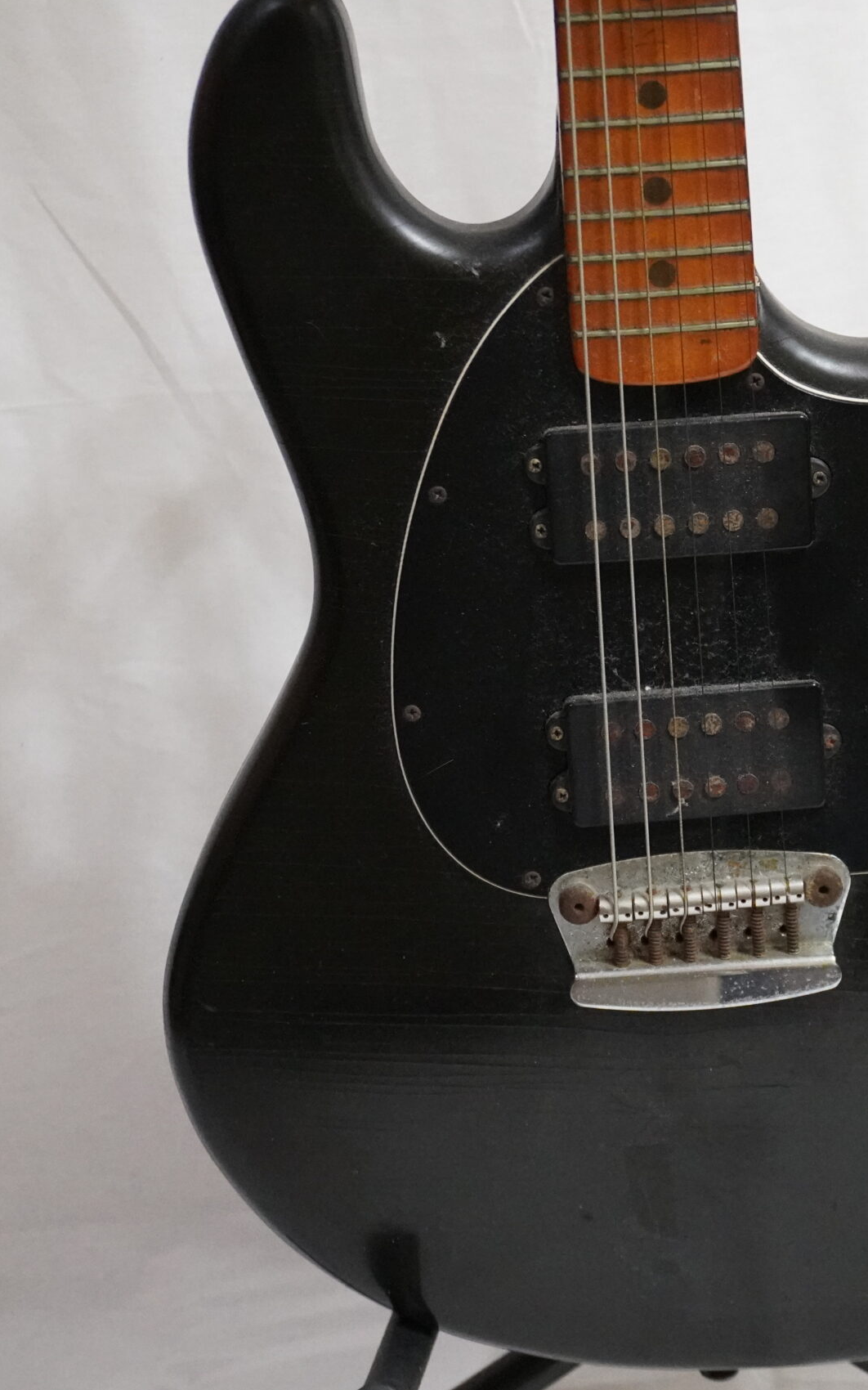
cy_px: 694
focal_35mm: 67
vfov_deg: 30.7
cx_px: 678
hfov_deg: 19.3
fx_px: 2528
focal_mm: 29
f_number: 4.5
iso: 6400
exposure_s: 1/100
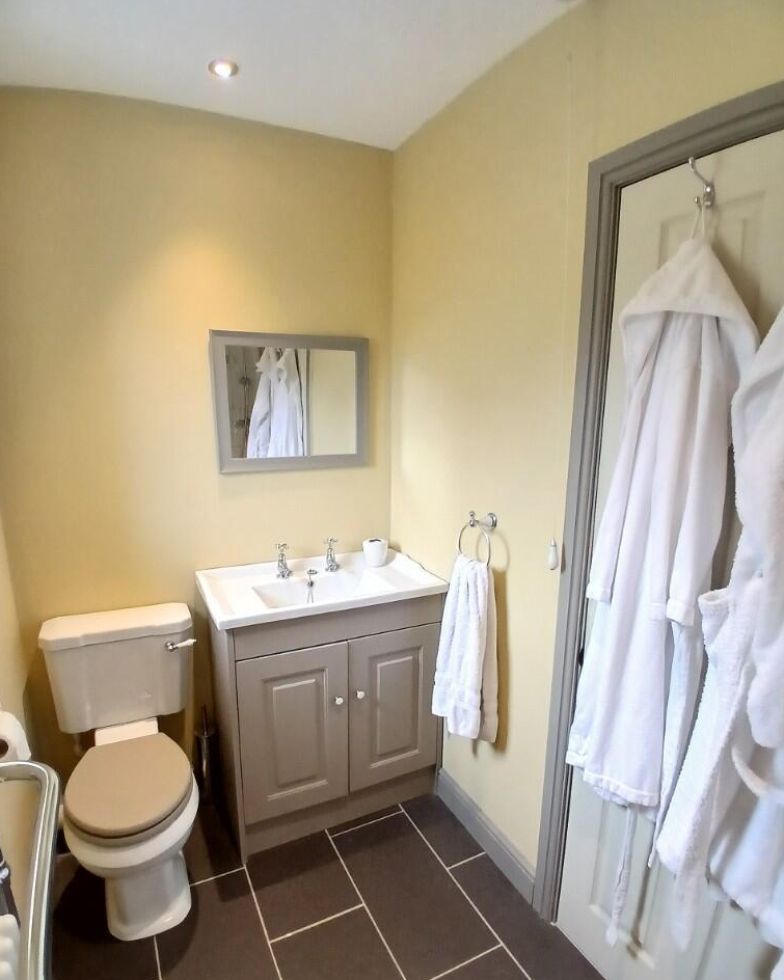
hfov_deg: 73.8
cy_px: 528
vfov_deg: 86.2
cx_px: 395
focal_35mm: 18
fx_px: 522
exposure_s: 1/33.3
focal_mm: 1.4
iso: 160
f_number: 2.2
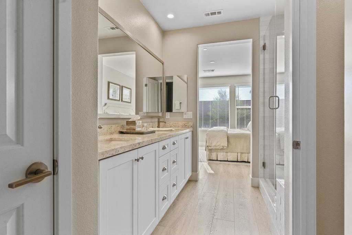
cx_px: 176
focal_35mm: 18
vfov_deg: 67.4
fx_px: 176
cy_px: 118
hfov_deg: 90.0
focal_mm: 18
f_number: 8
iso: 800
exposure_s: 1/60
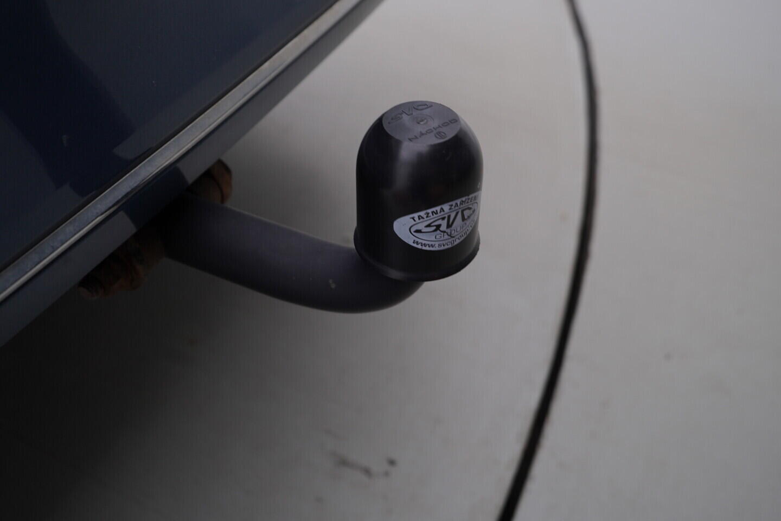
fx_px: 781
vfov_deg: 36.9
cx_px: 390
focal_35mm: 36
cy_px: 260
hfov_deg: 53.1
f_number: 4
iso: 125
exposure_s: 1/60
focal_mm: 24
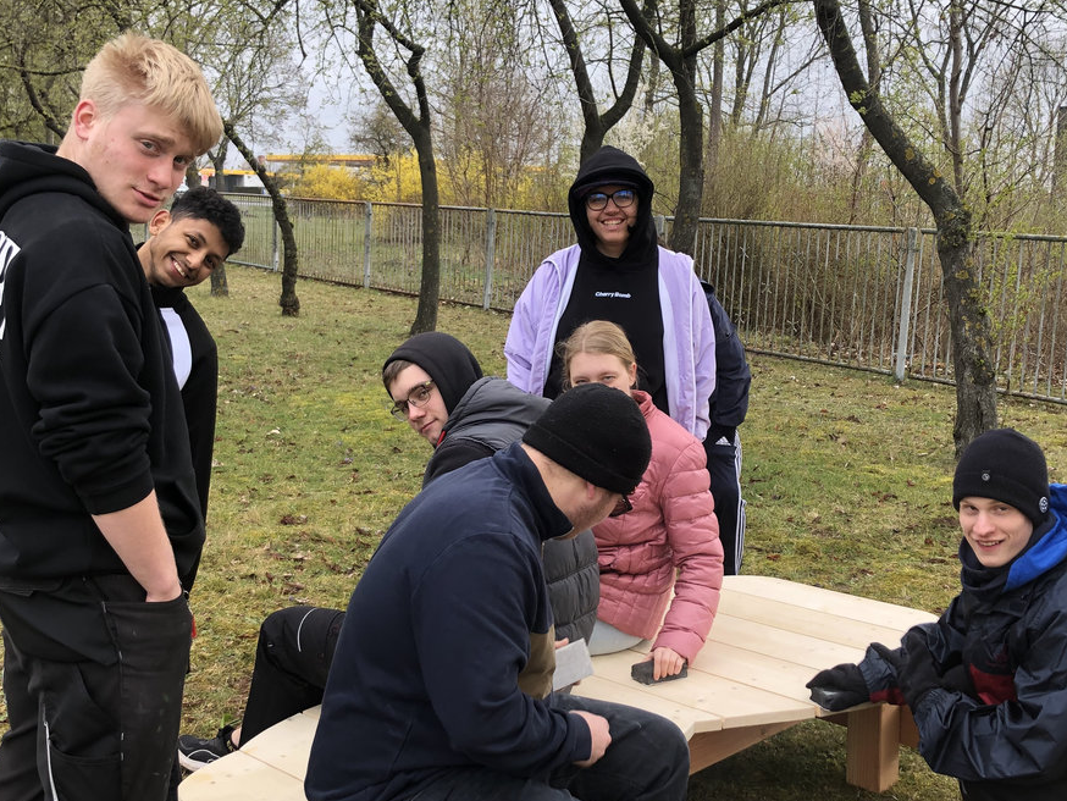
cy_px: 399
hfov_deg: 45.7
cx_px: 560
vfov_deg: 35.2
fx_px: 1264
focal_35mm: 41
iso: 20
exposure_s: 1/147
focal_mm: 3.99
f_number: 1.8
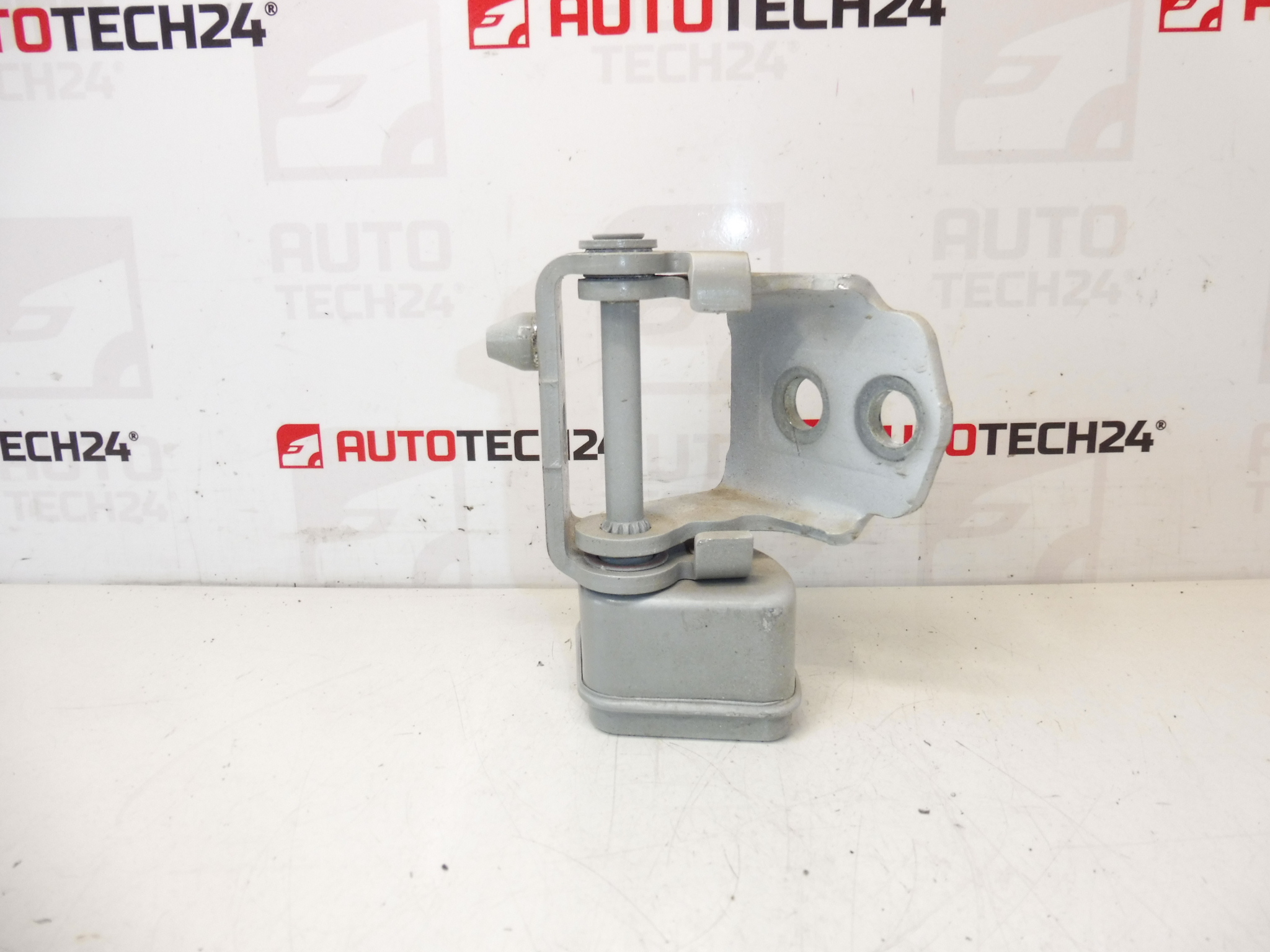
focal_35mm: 24
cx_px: 635
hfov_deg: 71.6
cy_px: 476
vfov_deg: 56.8
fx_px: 881
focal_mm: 4.3
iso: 200
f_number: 3.5
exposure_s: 1/100
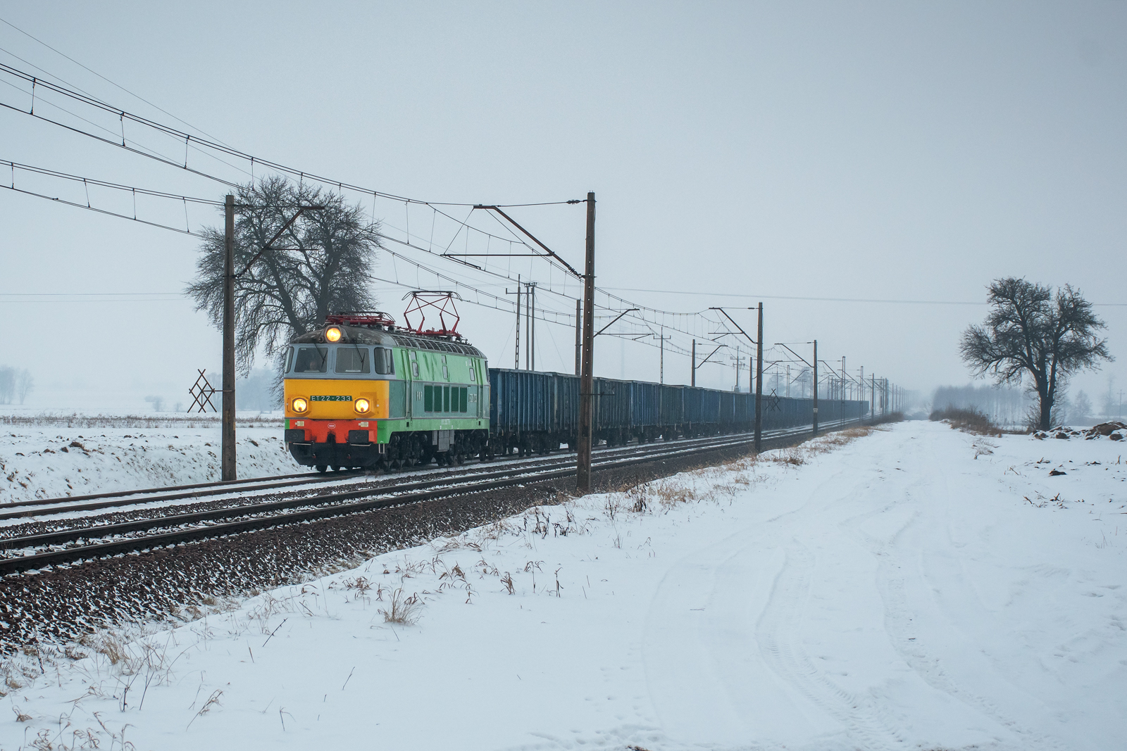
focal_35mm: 63
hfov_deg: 31.9
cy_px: 376
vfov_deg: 21.6
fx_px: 1972
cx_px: 564
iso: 640
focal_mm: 42
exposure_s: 1/320
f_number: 7.1
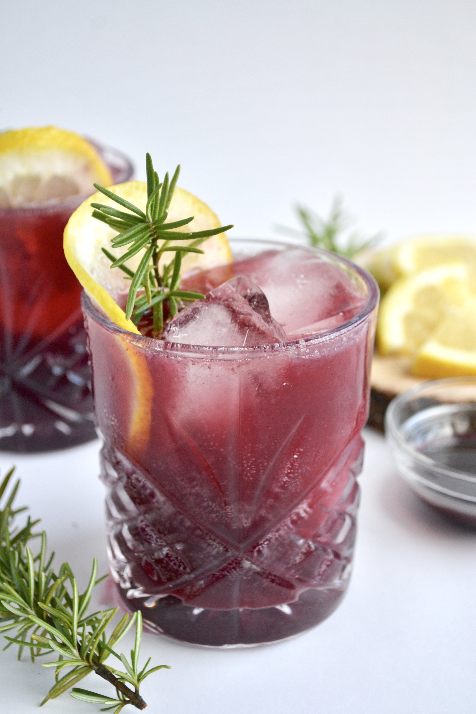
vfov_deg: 33.4
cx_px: 238
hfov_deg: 22.6
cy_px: 357
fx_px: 1190
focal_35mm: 60
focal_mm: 40
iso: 360
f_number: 5.6
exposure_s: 1/125
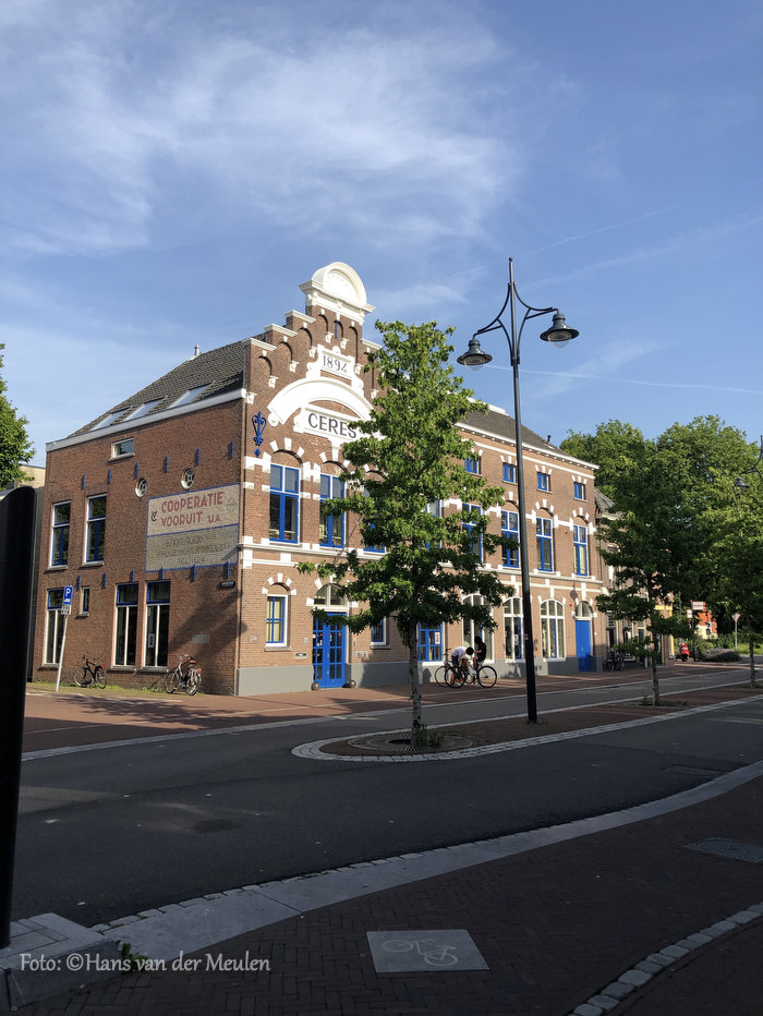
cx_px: 382
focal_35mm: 28
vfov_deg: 63.4
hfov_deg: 49.8
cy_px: 508
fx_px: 822
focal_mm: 3.99
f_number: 1.8
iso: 20
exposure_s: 1/1473
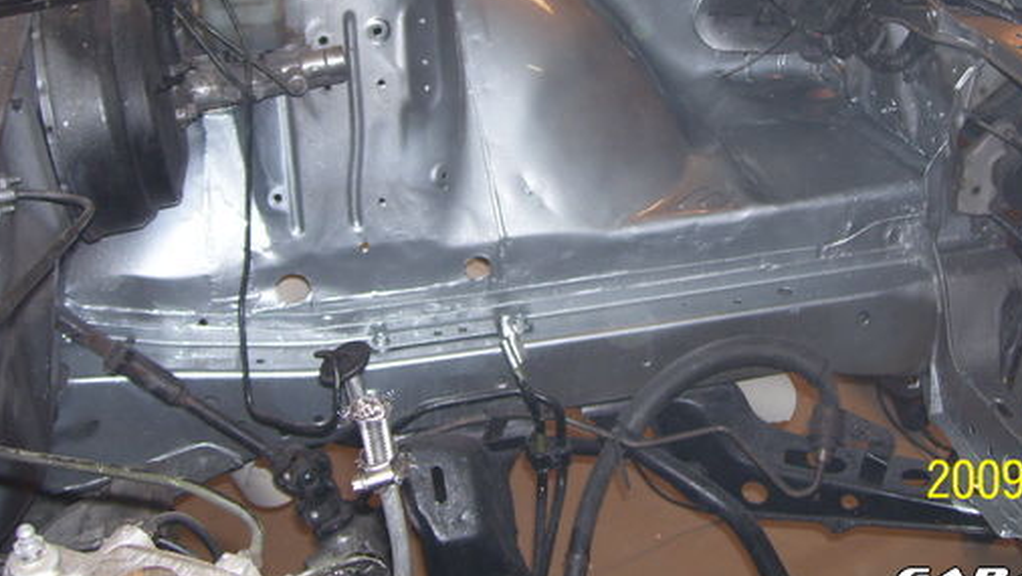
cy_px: 113
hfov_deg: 40.4
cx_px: 596
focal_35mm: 51
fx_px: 1383
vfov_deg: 23.2
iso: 80
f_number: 2.7
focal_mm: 6
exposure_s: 1/60
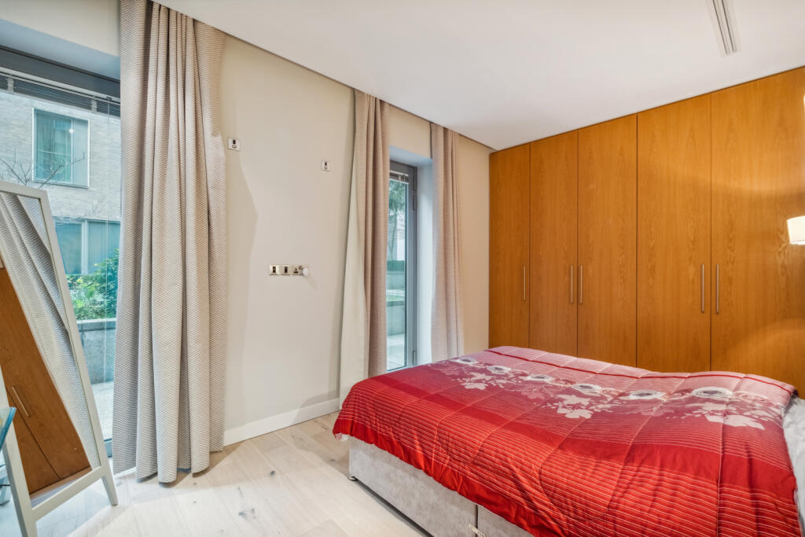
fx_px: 335
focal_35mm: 15
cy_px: 268
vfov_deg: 77.3
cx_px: 402
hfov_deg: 100.4
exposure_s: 1/2
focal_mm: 10
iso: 640
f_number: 8
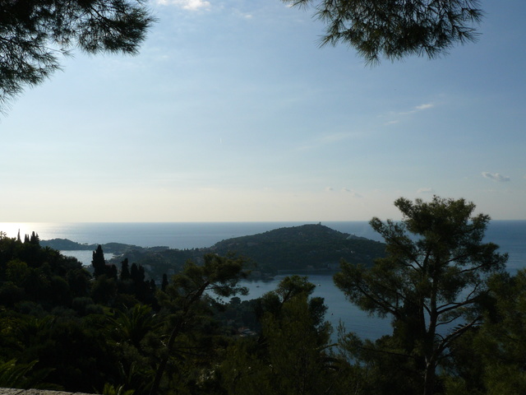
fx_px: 547
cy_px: 198
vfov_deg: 39.7
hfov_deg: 51.4
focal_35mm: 36
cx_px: 263
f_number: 8
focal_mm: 6
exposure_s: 1/640
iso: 100
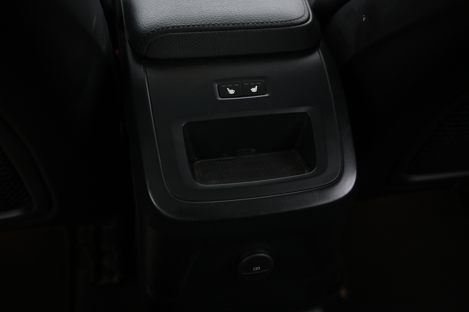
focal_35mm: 38
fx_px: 495
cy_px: 156
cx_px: 234
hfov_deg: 50.7
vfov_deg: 35.0
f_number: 4
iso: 2000
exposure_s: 1/10
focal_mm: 38
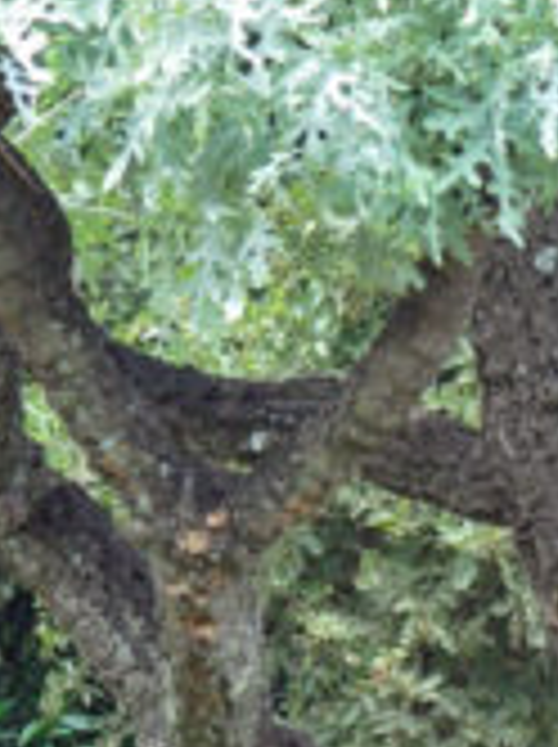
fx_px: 18029
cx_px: 900
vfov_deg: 2.4
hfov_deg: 1.8
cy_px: 742
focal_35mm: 837
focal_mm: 105
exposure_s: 1/125
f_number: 8
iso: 800
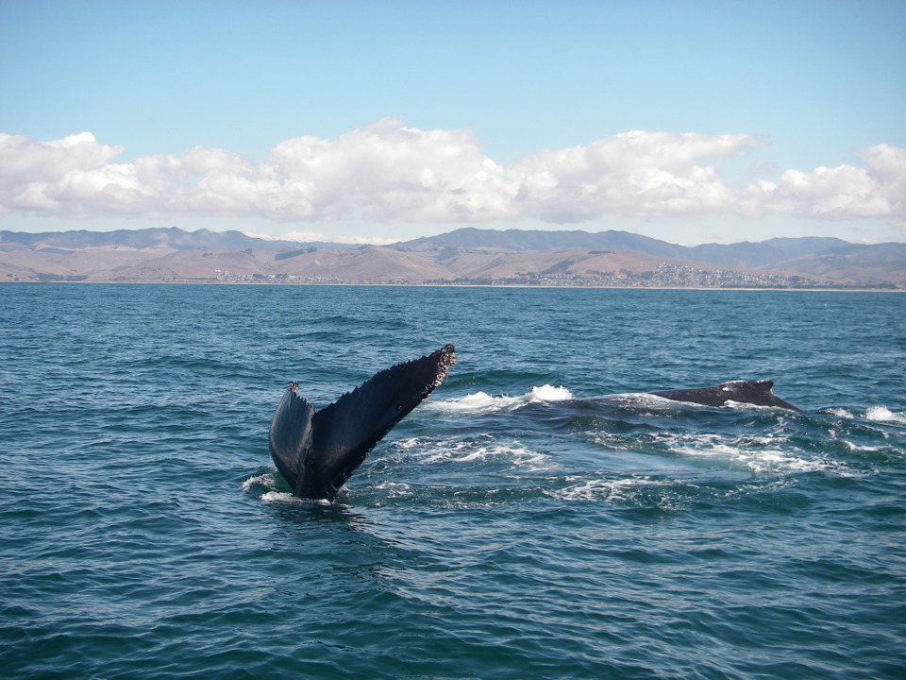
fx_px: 1440
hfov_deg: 34.9
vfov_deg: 26.6
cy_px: 340
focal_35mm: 55
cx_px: 453
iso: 64
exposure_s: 1/500
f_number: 3.6
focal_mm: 9.2
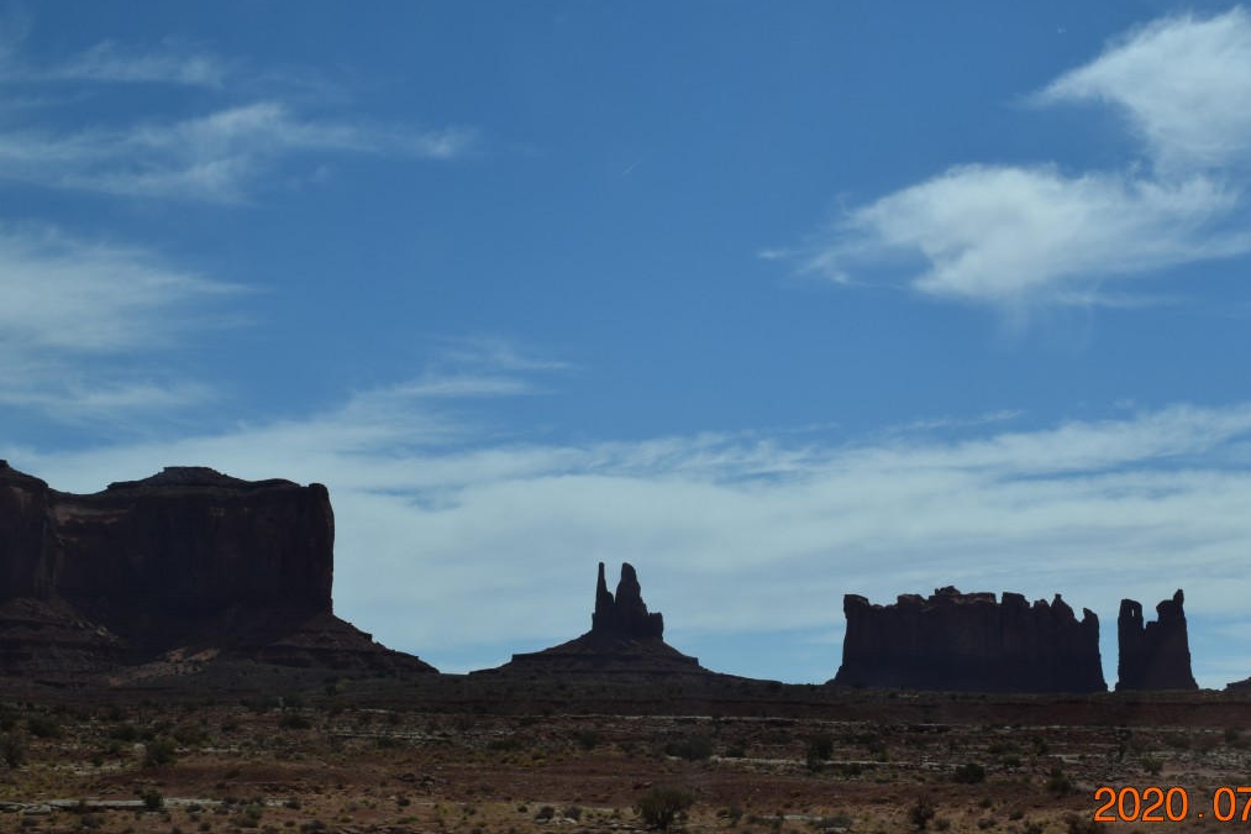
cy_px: 332
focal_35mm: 68
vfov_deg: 20.0
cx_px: 656
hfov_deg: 29.7
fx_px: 2362
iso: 200
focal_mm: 34
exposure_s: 1/500
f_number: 11
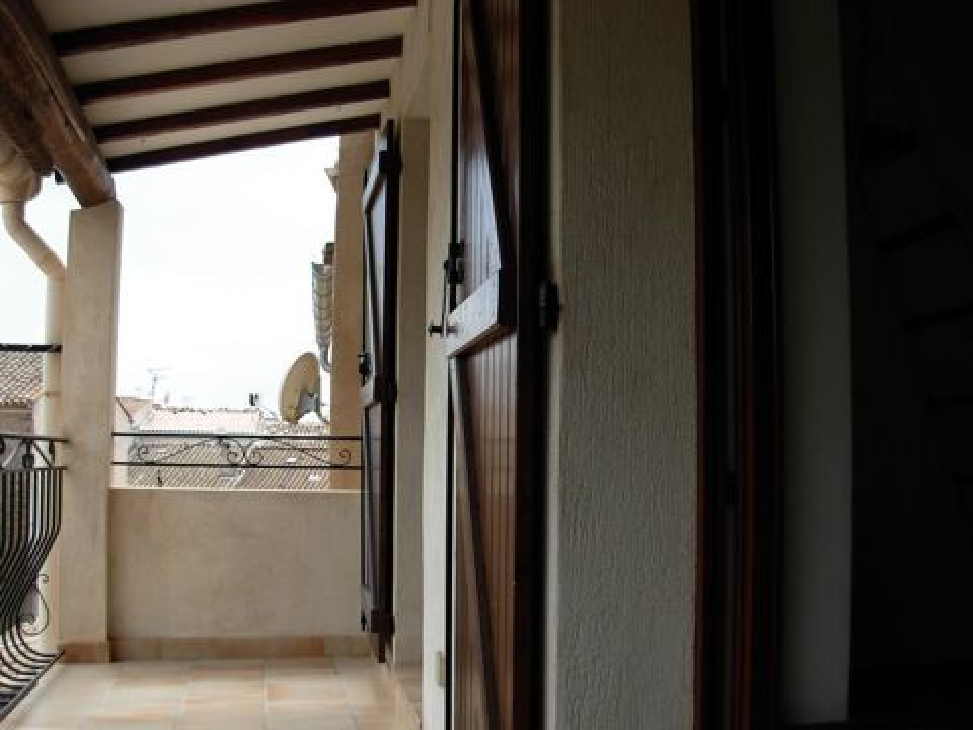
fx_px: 1068
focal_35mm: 38
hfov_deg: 49.0
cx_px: 486
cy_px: 365
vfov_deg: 37.7
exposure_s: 1/542
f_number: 2.9
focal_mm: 6.3
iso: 79
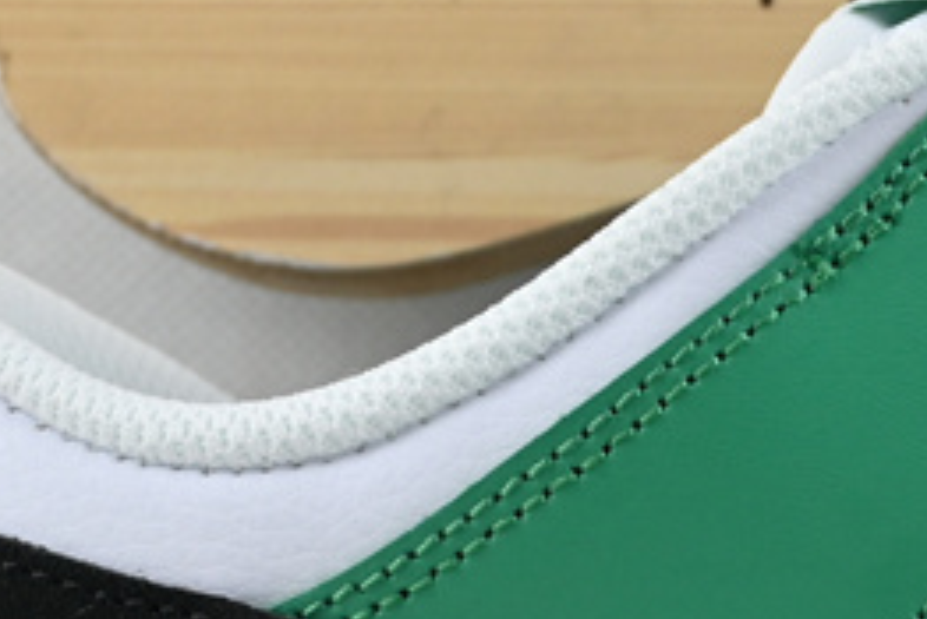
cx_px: 1557
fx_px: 6191
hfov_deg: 8.3
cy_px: 637
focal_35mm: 240
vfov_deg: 5.7
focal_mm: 35
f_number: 5.3
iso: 100
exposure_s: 1/50
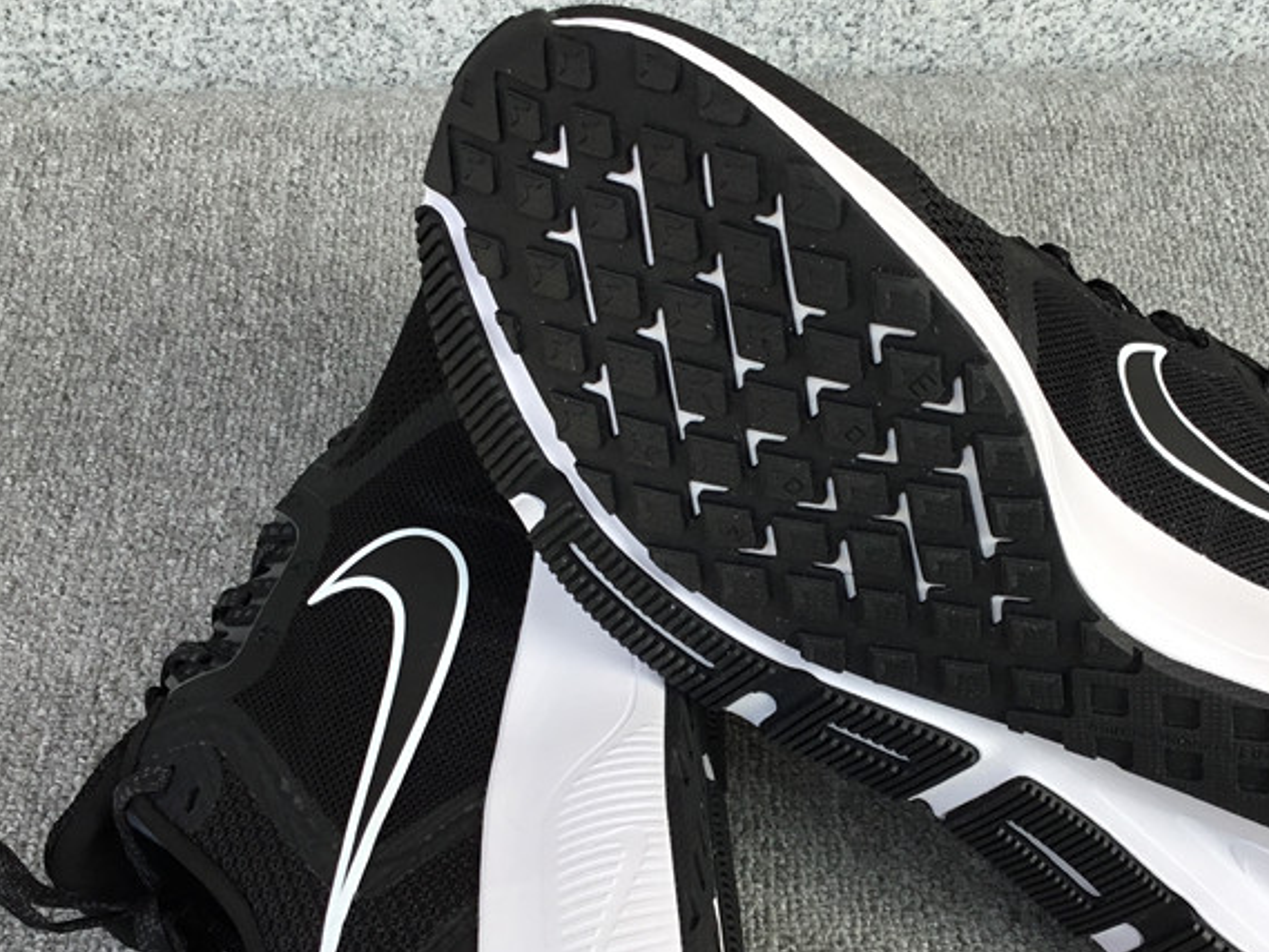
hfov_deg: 38.6
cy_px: 587
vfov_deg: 29.6
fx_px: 1797
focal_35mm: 49
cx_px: 798
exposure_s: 1/328
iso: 25
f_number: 2.4
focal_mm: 3.3
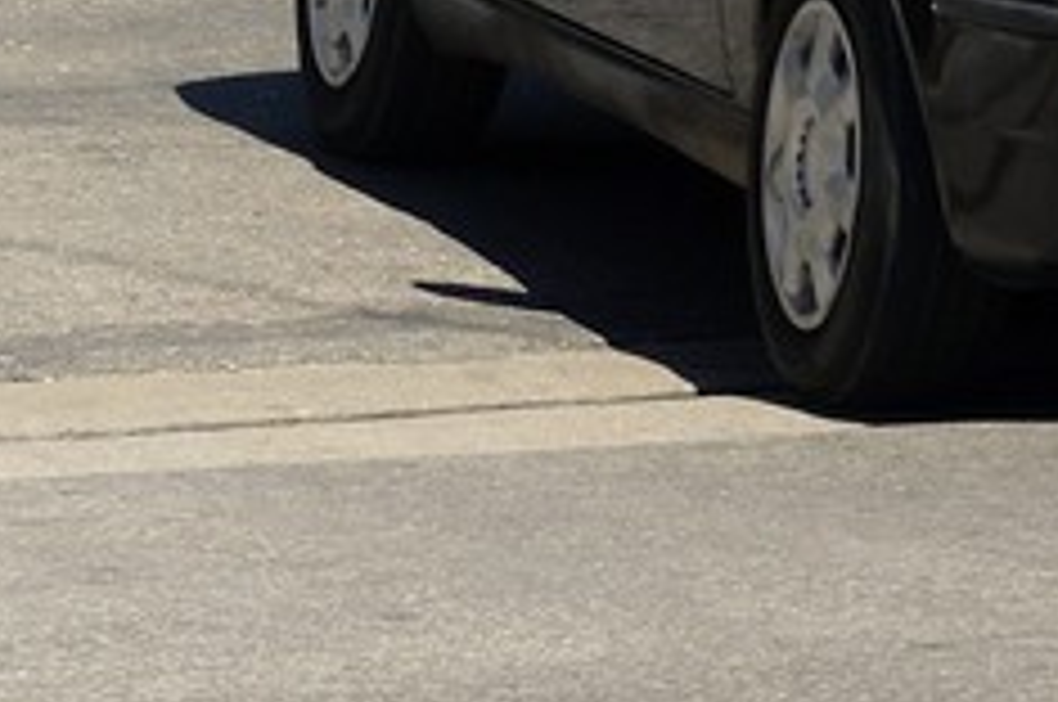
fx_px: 11211
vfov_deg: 3.5
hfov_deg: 5.1
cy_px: -1472
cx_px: 3278
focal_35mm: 382
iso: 200
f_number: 9
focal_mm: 56
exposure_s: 1/250
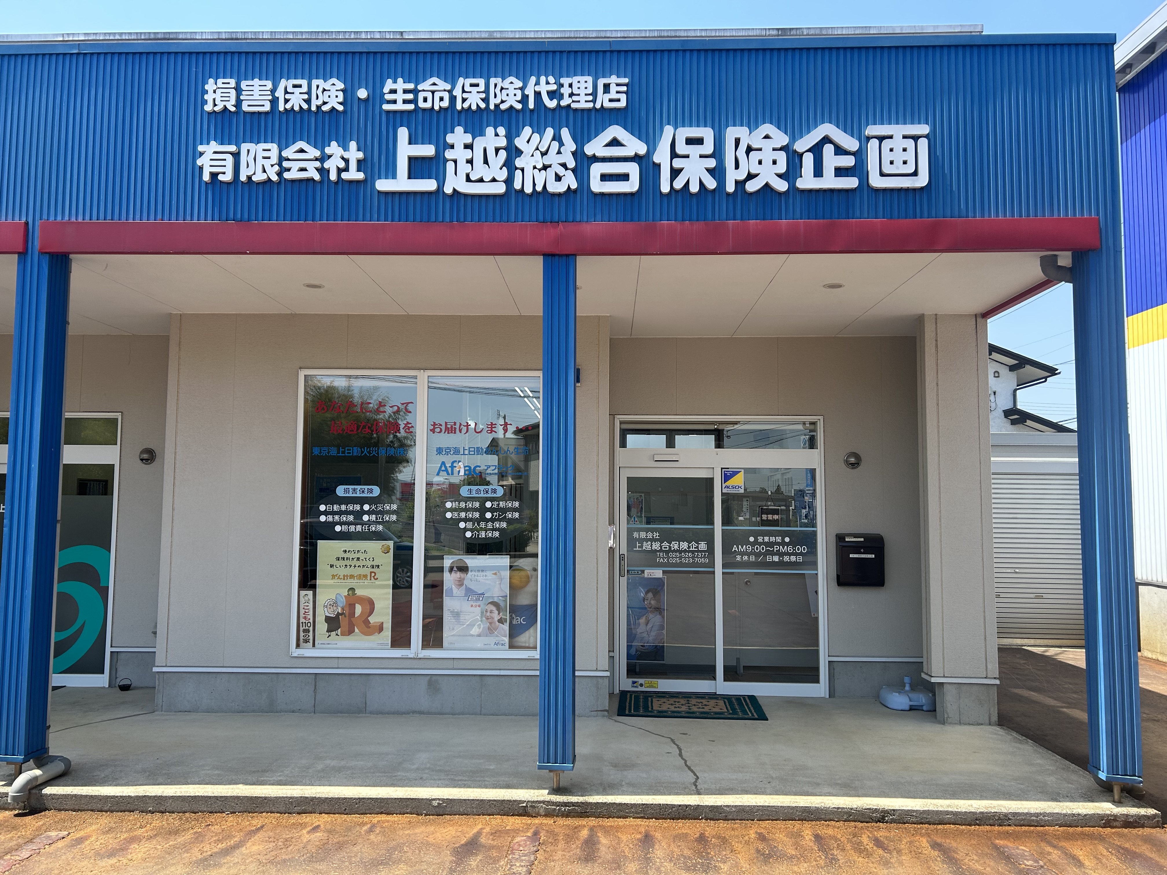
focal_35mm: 26
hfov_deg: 67.3
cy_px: 438
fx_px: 877
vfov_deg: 53.1
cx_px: 584
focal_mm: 5.7
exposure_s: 1/1669
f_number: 1.5
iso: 50
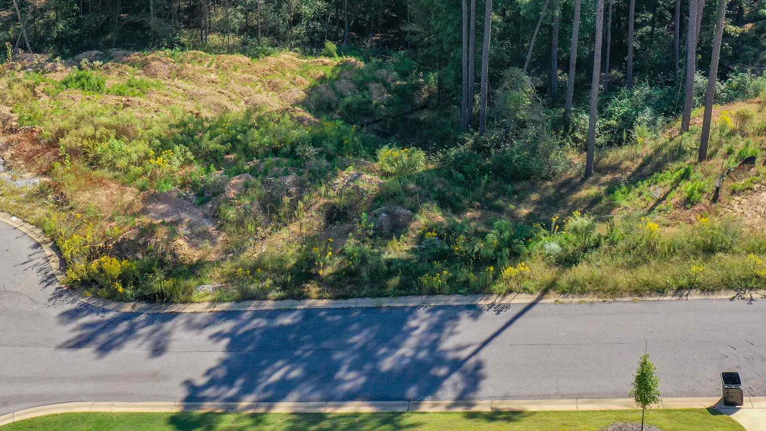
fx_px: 1016
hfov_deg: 41.3
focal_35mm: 50
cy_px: 26
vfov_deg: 23.2
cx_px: 349
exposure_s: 1/240
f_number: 5.6
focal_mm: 10.26
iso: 100
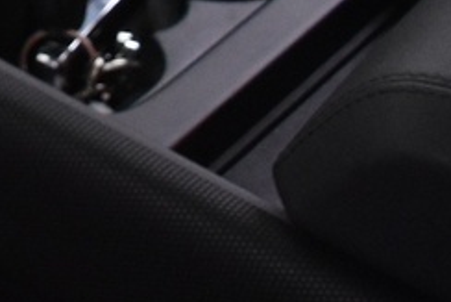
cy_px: -452
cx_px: -972
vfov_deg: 6.5
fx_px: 2494
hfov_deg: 8.4
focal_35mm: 199
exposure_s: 1/10
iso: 1250
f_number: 5
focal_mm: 20
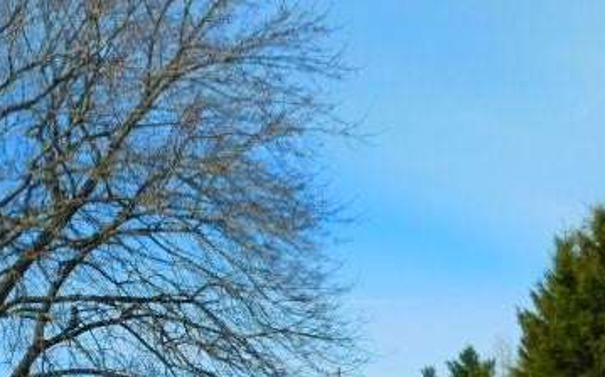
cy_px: 350
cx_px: 125
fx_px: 1121
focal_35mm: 68
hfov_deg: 29.5
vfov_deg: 18.7
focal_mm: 6.3
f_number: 3.5
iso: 125
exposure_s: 1/1250
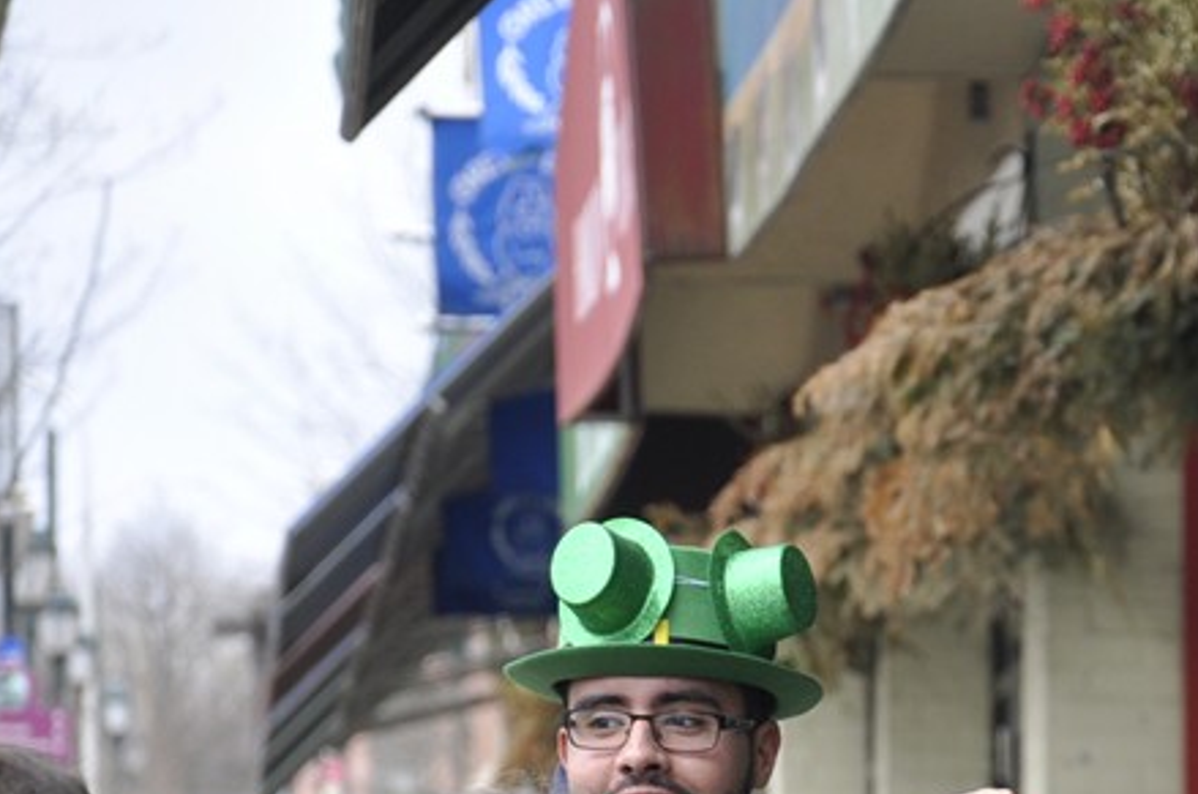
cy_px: 900
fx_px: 11930
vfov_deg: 3.8
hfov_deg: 5.7
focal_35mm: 359
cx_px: 1269
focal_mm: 105
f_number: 6.3
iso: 400
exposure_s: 1/160
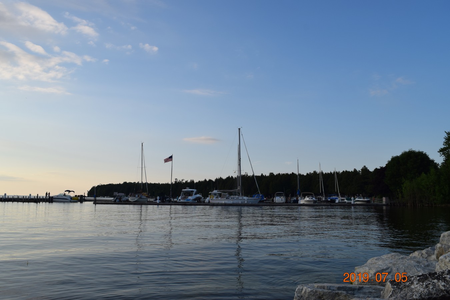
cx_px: 225
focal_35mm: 27
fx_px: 337
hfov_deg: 67.4
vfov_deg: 47.9
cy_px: 150
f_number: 9
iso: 200
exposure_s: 1/320
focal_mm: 18
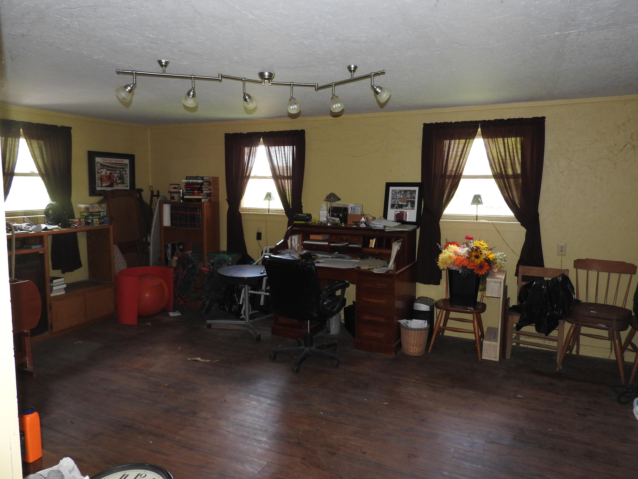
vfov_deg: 56.8
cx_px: 319
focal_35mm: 24
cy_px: 240
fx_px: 442
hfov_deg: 71.6
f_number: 3.3
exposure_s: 1/30
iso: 200
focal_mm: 4.3
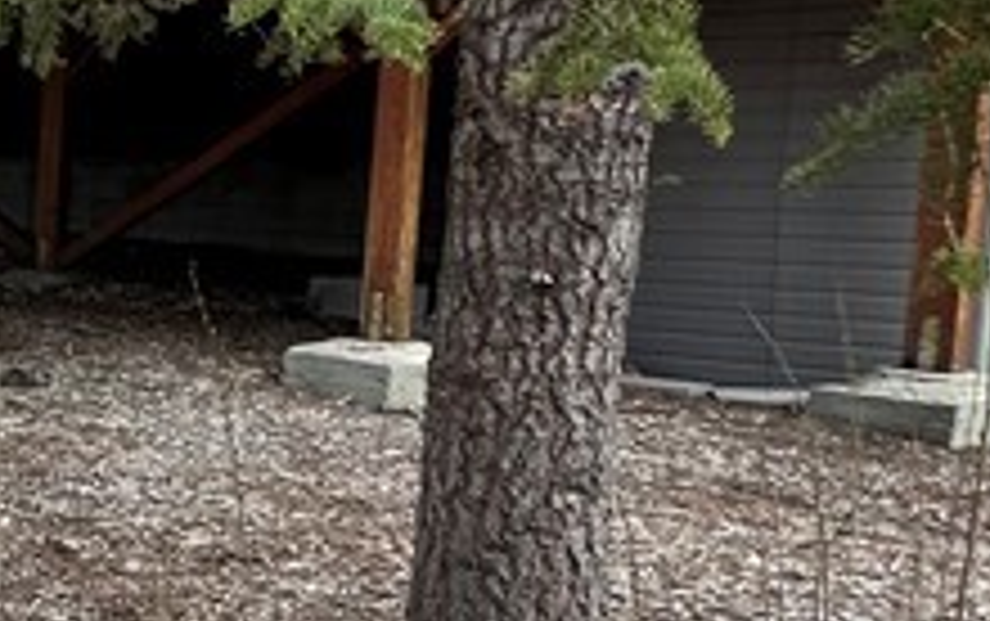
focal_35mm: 69
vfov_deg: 18.9
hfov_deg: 19.1
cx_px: -954
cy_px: 342
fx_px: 1864
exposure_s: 1/469
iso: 40
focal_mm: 2.22
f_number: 2.2
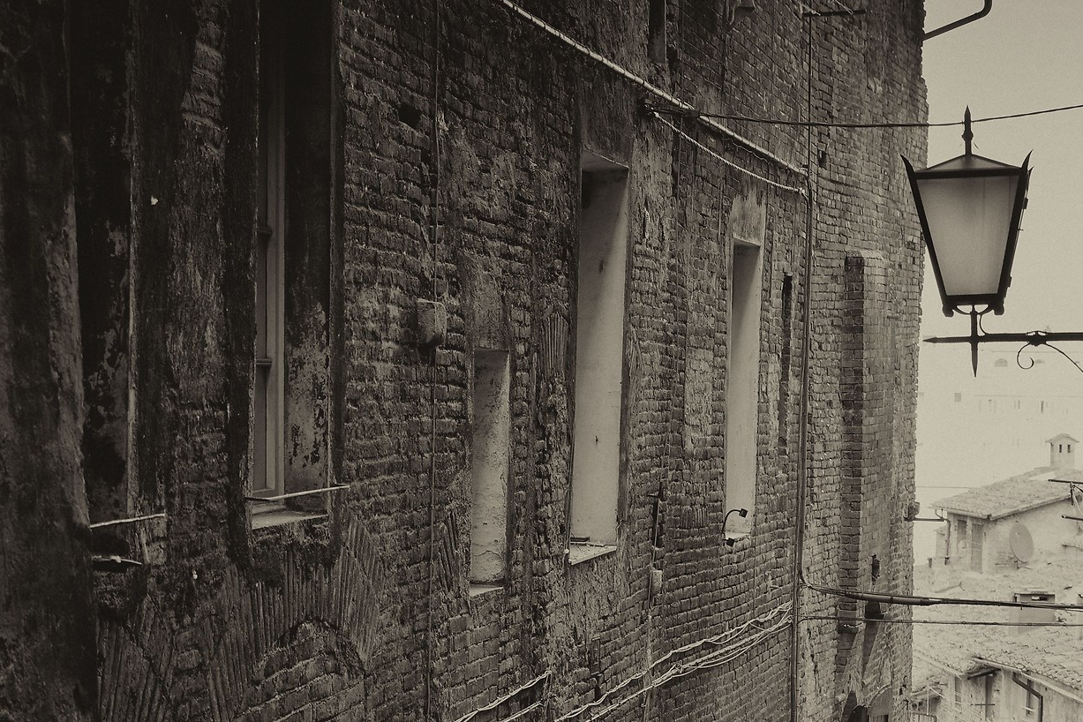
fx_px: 2707
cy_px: 652
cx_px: 774
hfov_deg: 22.5
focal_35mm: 90
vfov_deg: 15.0
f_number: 4.8
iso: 200
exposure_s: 1/15
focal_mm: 46
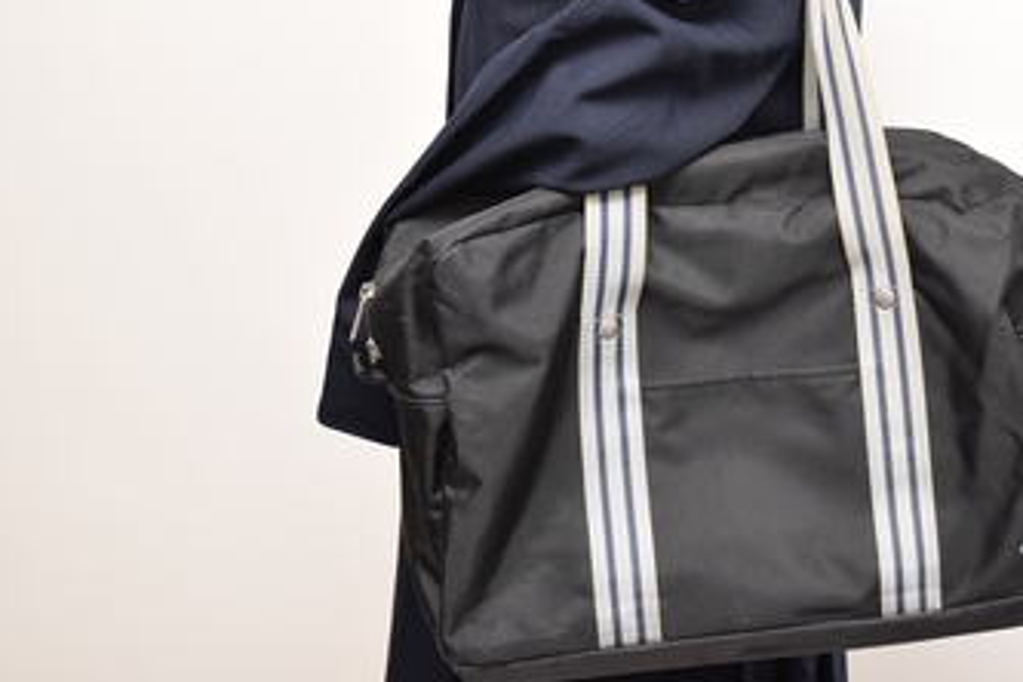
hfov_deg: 28.5
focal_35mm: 70
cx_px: 759
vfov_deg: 19.4
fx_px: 1982
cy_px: 210
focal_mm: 31
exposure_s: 1/200
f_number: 7.1
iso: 500
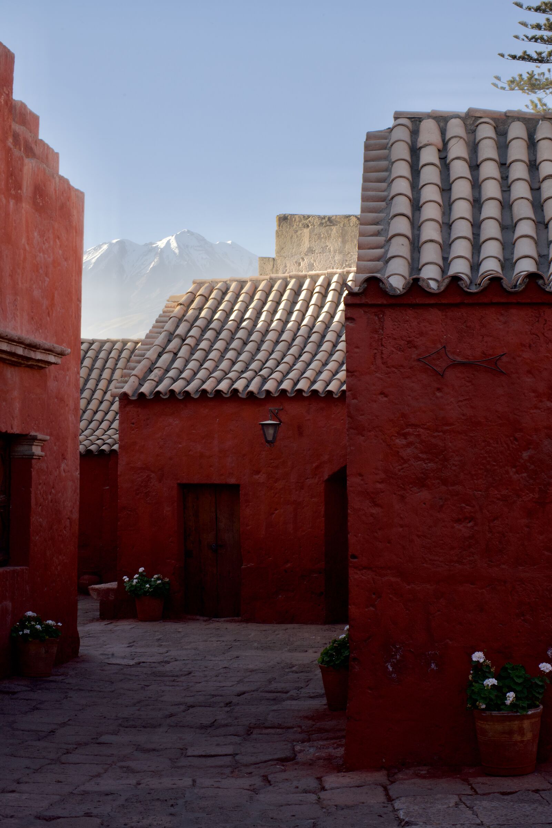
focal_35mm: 69
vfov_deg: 29.2
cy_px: 414
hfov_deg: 19.7
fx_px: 1586
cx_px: 276
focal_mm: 69
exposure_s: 1/50
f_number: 22
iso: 320
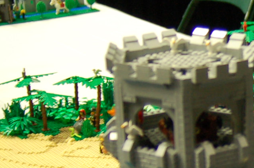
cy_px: 195
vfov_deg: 9.1
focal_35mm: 149
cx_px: 402
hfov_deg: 12.9
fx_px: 1050
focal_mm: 28
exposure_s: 1/30
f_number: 3.3
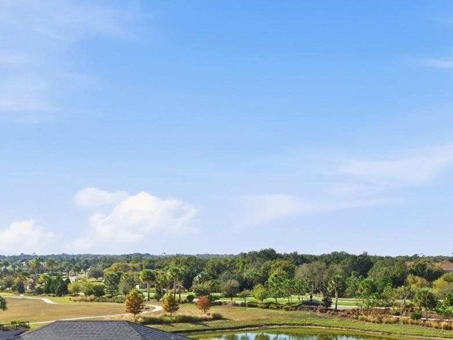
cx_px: 380
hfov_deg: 37.2
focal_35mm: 49
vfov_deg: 27.9
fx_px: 641
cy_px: 342
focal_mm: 8.7
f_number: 1.8
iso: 100
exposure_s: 1/4000
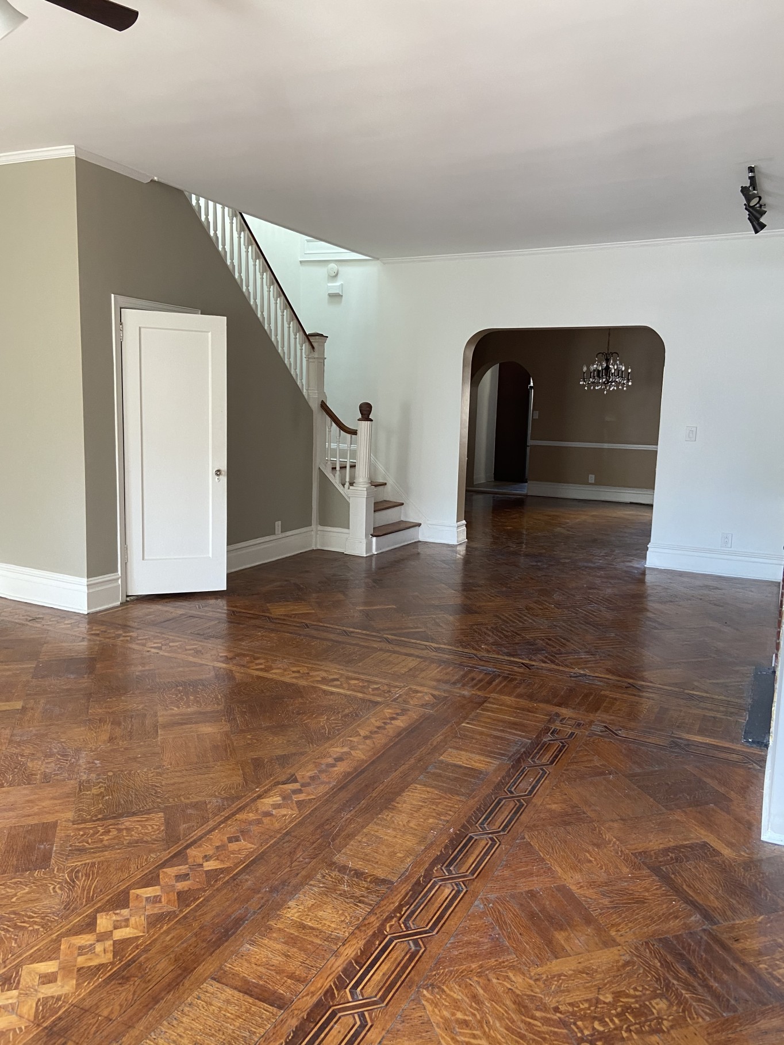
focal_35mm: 26
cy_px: 522
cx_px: 392
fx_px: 785
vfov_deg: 67.3
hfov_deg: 53.1
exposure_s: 1/60
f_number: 1.8
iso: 125
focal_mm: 4.25
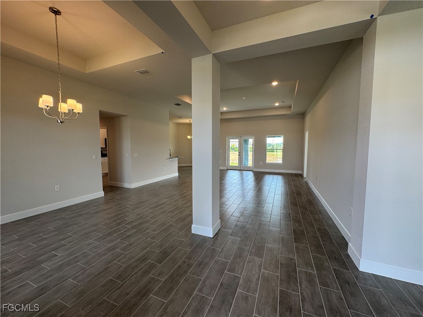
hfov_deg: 102.1
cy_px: 158
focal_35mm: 14
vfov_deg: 85.7
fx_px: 171
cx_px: 212
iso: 80
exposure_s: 1/120
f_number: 2.2
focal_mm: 2.22
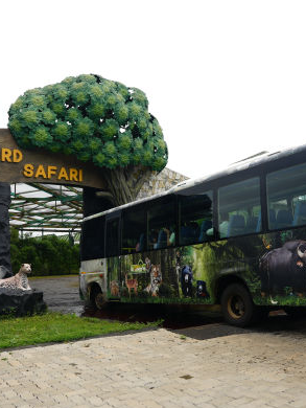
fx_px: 437
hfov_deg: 38.5
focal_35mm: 37
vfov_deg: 49.9
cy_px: 205
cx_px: 140
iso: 64
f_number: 7.1
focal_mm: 25.1
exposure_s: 1/100
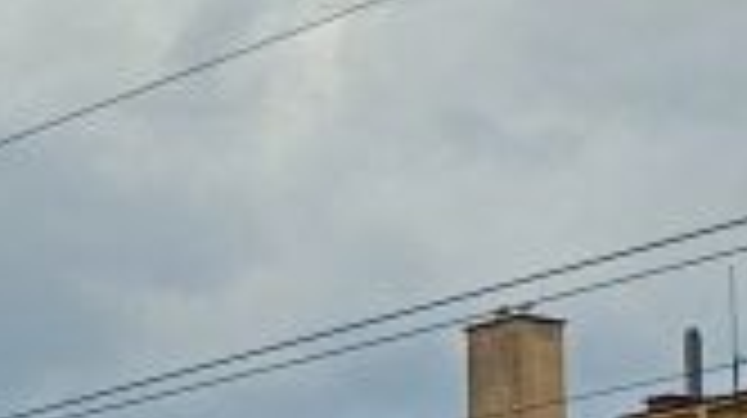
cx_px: -1179
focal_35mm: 168
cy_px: 926
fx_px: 3324
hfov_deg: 10.6
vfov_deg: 6.9
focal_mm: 4.65
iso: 50
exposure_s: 1/1353
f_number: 1.8
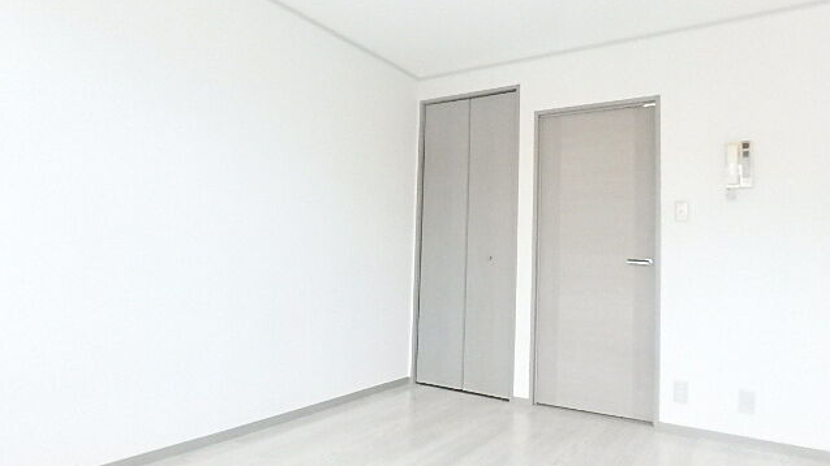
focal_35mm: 23
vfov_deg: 49.5
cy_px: 236
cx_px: 416
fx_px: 506
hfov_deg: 78.7
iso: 1600
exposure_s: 1/30
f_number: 6
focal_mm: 3.7
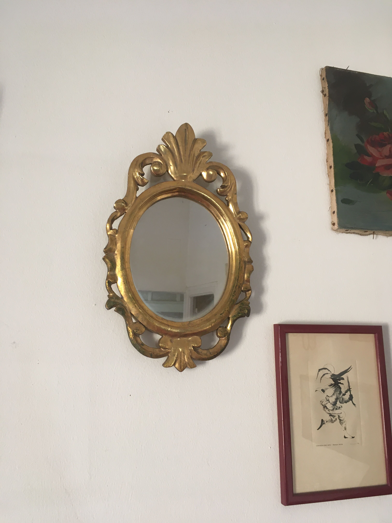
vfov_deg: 61.7
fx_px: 438
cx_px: 196
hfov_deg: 48.2
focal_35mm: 29
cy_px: 262
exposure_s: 1/33
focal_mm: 4.15
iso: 80
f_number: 2.2
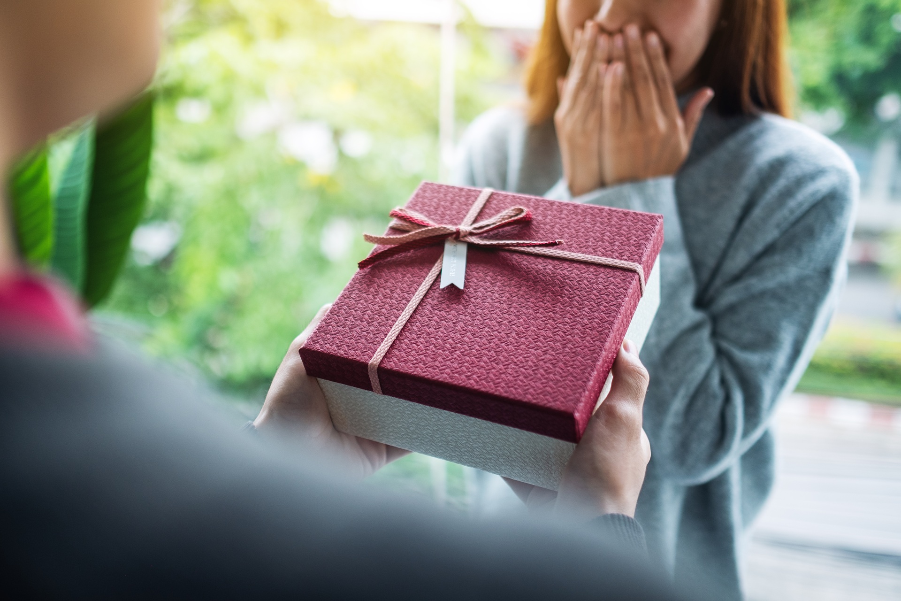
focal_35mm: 35
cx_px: 450
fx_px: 876
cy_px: 300
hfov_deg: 54.4
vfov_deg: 37.9
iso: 200
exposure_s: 1/600
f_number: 1.4
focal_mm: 23
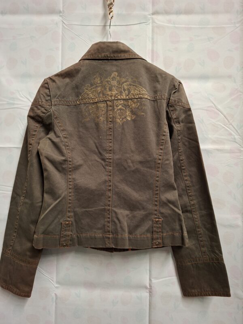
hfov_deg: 58.9
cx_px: 122
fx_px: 215
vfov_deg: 73.9
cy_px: 162
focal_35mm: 23
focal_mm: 5.54
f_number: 1.8
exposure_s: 1/33
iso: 320
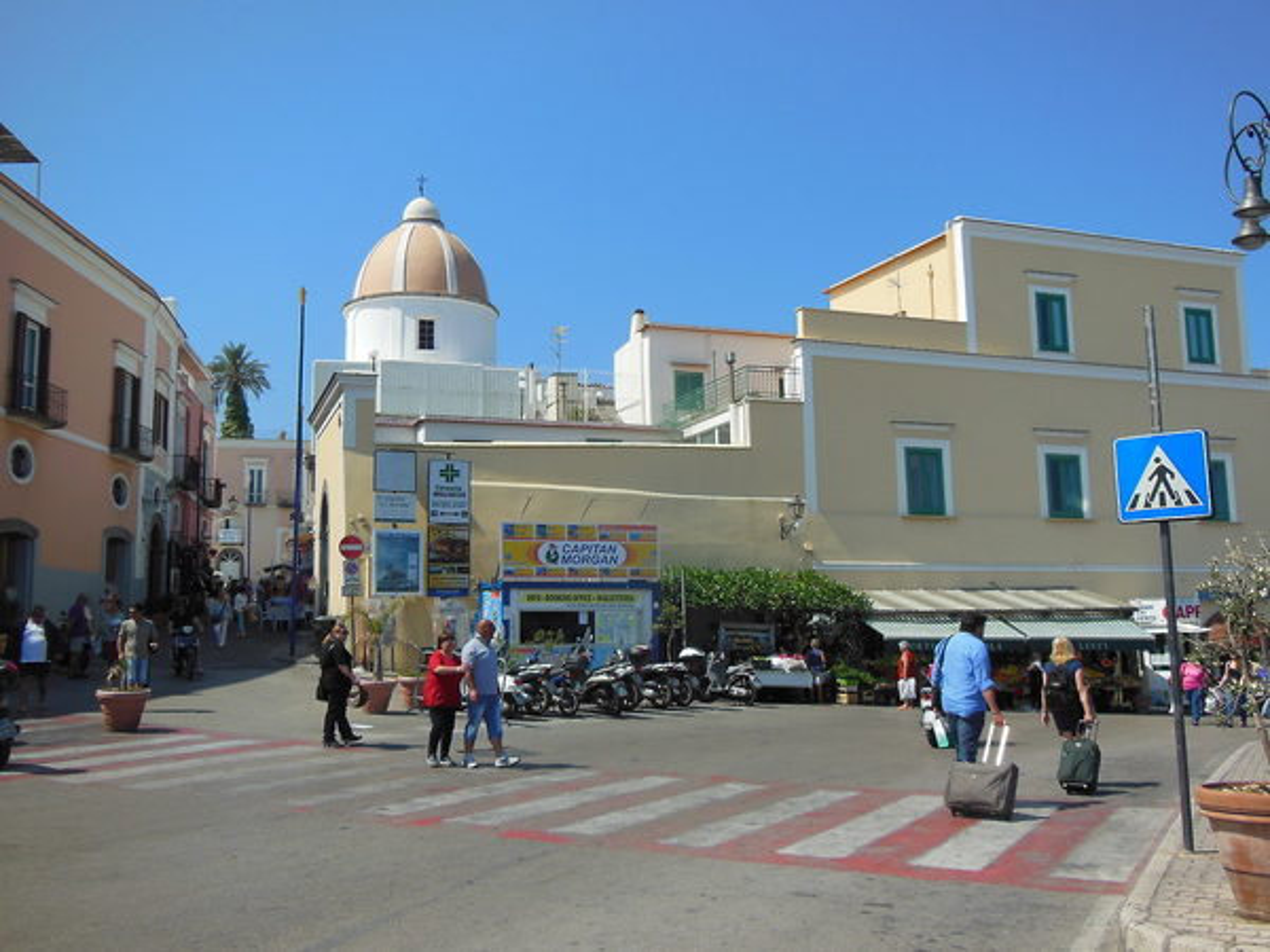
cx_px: 635
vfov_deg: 41.8
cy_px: 476
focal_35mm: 34
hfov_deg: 54.0
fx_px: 1247
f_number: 3.9
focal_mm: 6
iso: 125
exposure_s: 1/1250
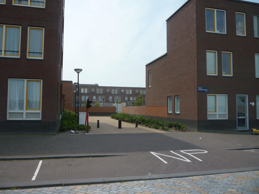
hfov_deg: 61.7
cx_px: 130
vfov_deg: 48.2
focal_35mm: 29
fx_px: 217
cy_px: 97
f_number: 4
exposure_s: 1/640
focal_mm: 5.2
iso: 80
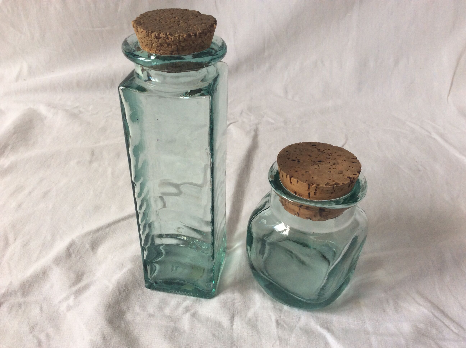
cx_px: 233
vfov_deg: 44.1
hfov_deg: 56.9
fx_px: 430
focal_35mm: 32
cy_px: 174
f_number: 2.4
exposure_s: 1/50
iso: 50
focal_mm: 3.3
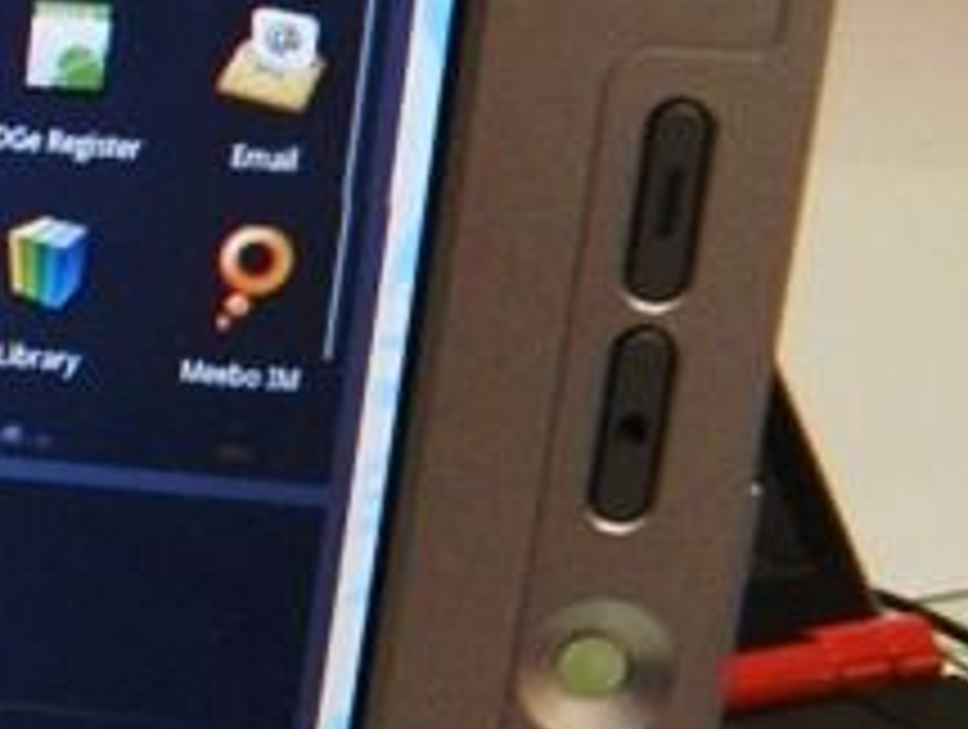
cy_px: 619
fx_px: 3697
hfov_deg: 12.4
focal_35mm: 132
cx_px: -1216
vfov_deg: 11.2
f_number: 2.8
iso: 125
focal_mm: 4.6
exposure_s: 1/20
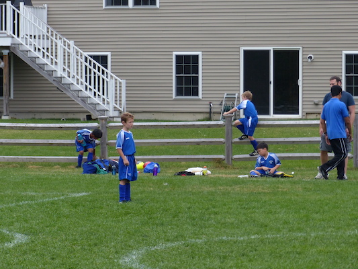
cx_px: 179
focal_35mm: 249
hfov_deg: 8.0
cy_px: 134
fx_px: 2576
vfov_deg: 6.0
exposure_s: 1/500
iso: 250
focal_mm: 44.8
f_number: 2.8
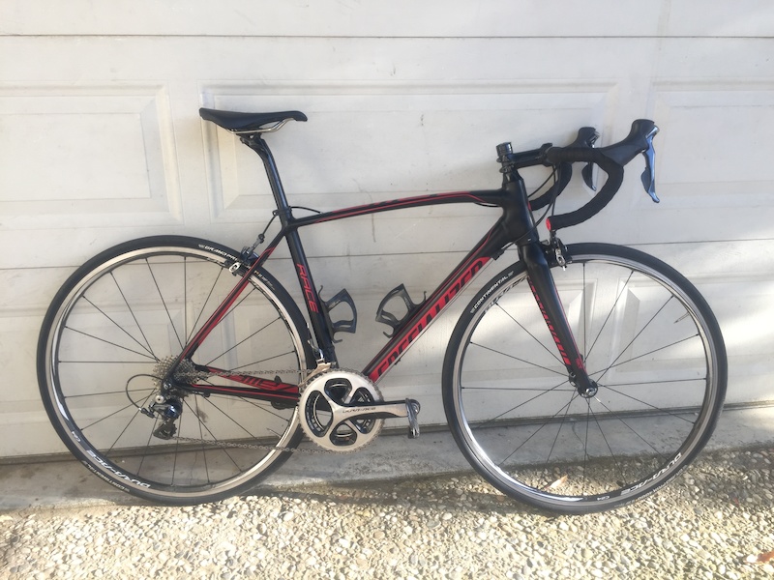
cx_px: 387
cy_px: 290
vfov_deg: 48.2
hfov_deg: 61.7
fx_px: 648
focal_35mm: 29
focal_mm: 4.15
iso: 32
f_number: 2.2
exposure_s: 1/135
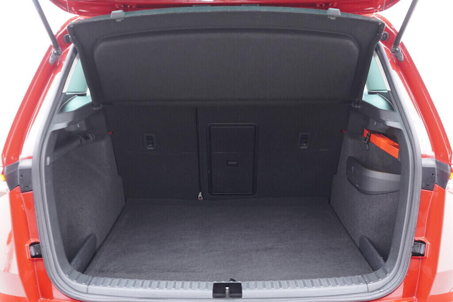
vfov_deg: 36.9
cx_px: 226
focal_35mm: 36
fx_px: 453
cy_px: 151
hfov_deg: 53.1
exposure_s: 1/40
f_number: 2.8
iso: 1000
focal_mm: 24
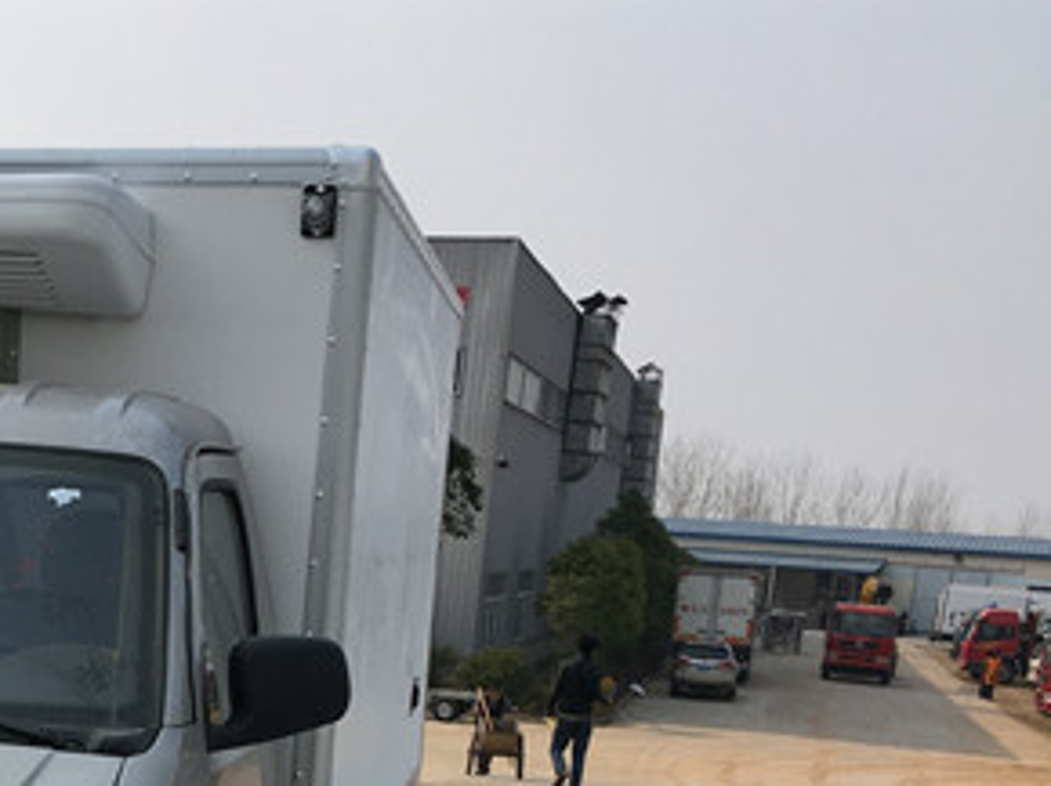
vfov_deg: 19.9
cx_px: -80
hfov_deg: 25.6
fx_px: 2154
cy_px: 822
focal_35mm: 71
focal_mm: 4.15
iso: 25
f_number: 2.2
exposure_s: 1/1570
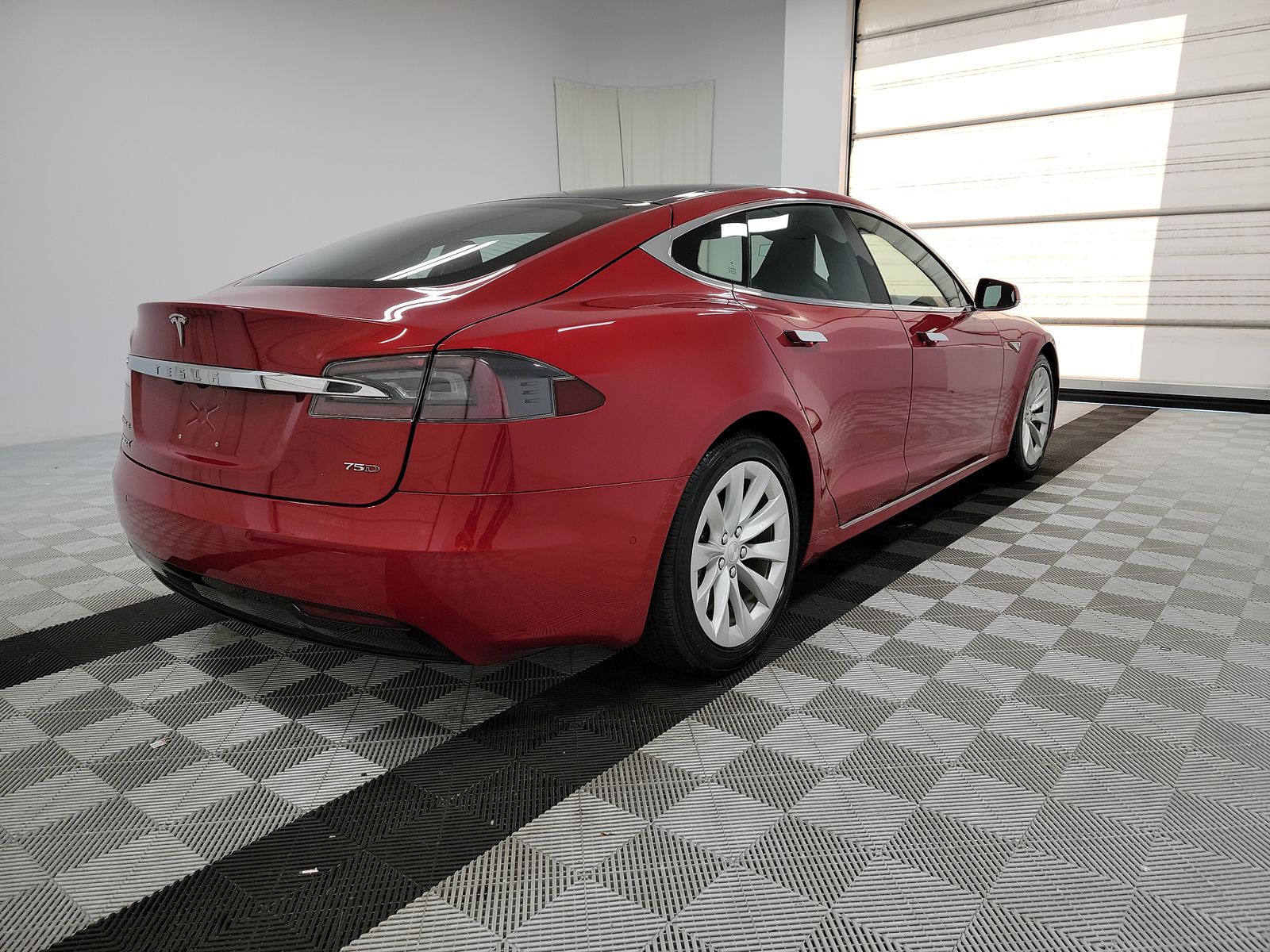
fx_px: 881
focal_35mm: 24
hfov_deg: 71.6
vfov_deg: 56.8
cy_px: 476
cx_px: 635
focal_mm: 6.7
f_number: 1.8
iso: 79
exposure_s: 1/119
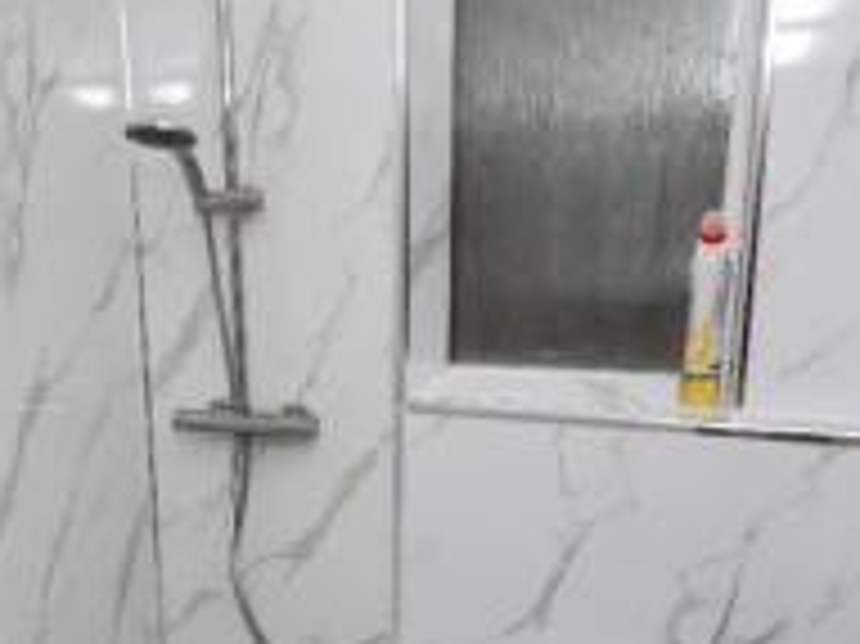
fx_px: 894
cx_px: 261
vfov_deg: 39.0
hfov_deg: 50.1
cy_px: 448
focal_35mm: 36
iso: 400
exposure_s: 1/200
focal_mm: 10
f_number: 10
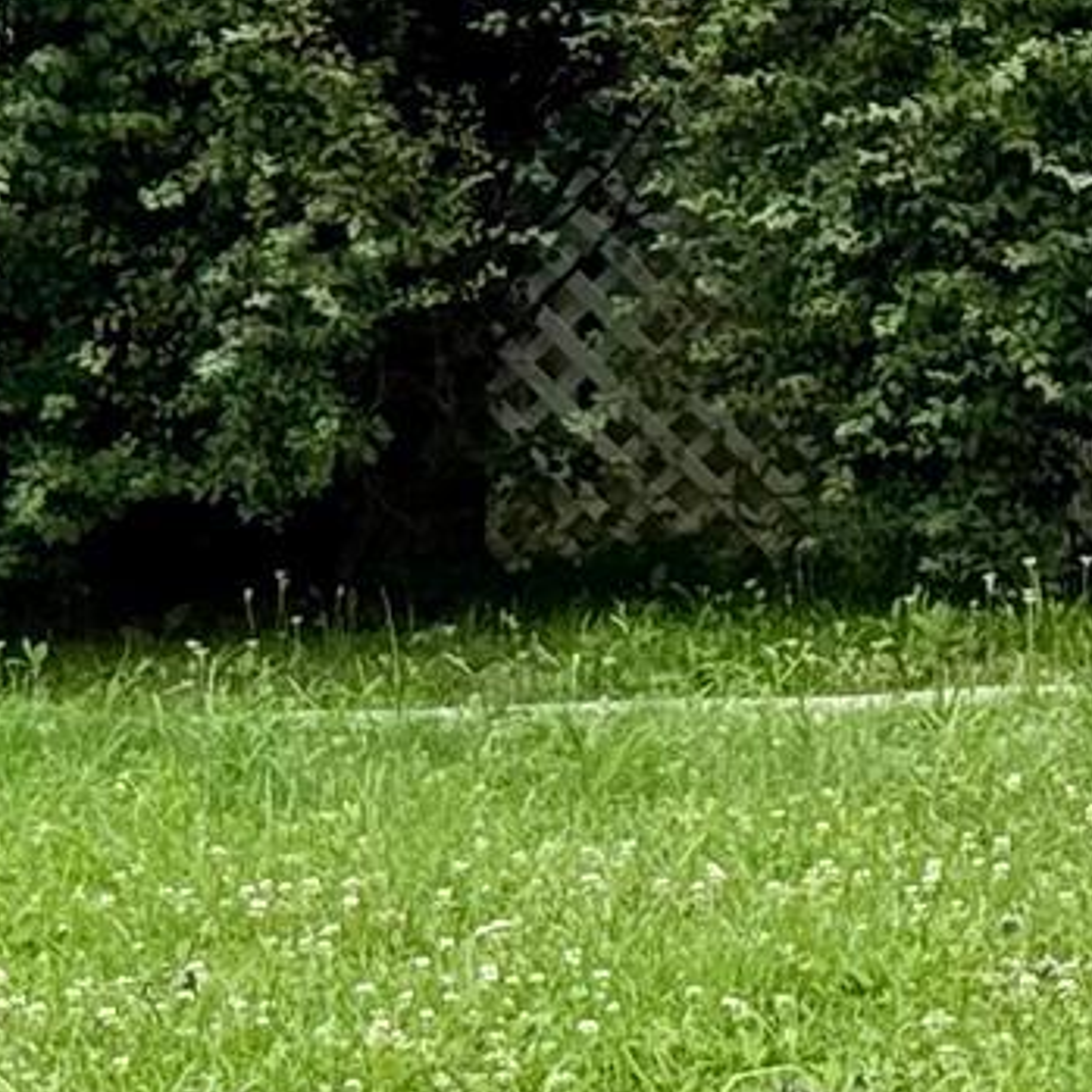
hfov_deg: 6.6
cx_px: 2913
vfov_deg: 6.9
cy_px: -773
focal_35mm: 249
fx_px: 8887
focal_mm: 6.76
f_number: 1.78
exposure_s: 1/1203
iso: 100
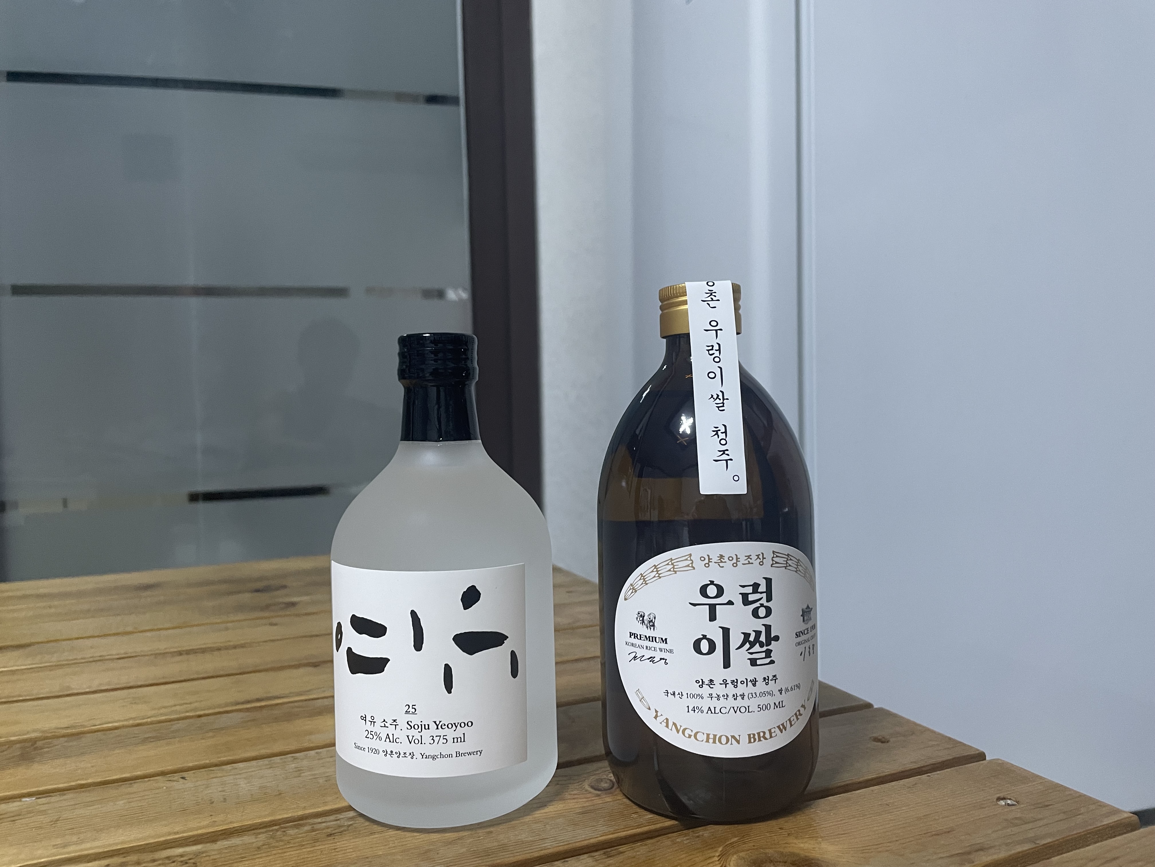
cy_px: 434
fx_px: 868
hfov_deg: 67.3
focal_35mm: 26
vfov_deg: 53.1
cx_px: 578
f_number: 1.6
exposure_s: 1/60
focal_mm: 4.2
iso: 320
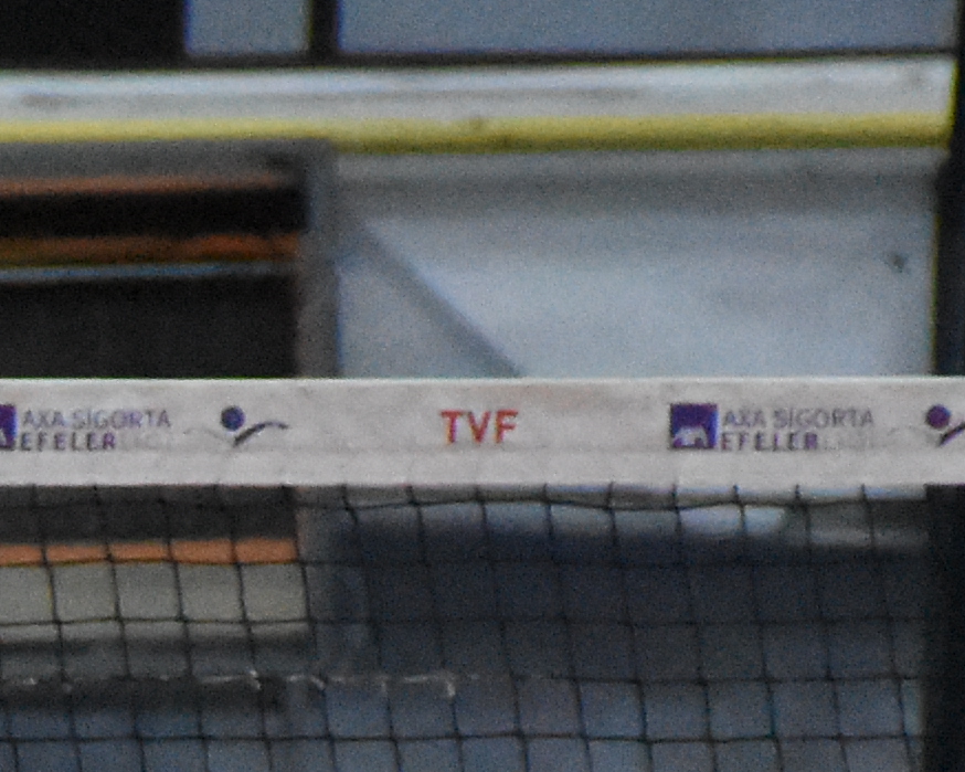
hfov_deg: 2.2
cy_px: 1582
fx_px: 24845
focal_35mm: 870
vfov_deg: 1.8
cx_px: -1846
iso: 8000
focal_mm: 90
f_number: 6.3
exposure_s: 1/640
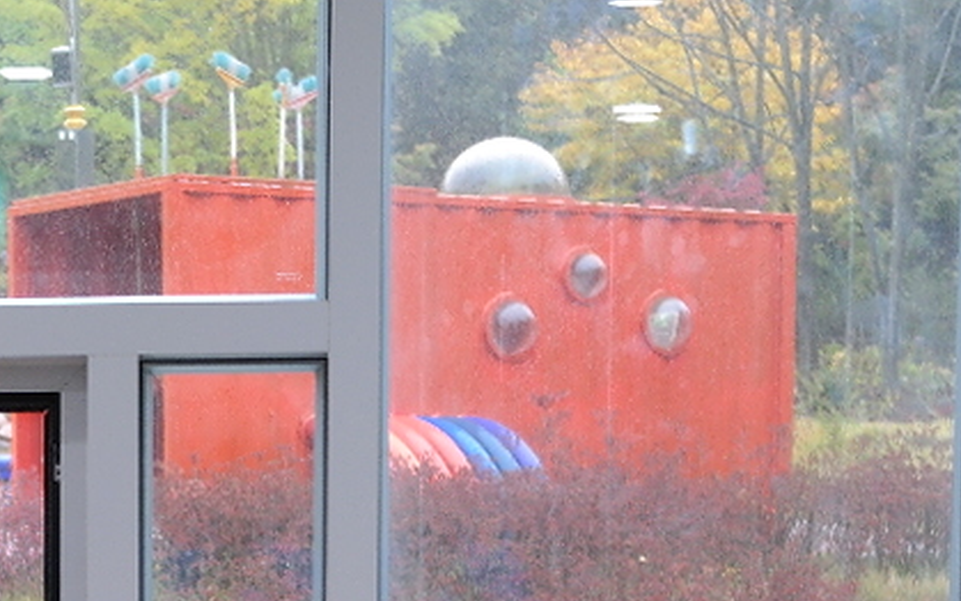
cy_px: 1030
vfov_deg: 9.9
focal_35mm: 126
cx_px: -62
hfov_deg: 16.1
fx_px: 3300
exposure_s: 1/40
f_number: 3.5
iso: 200
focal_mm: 20
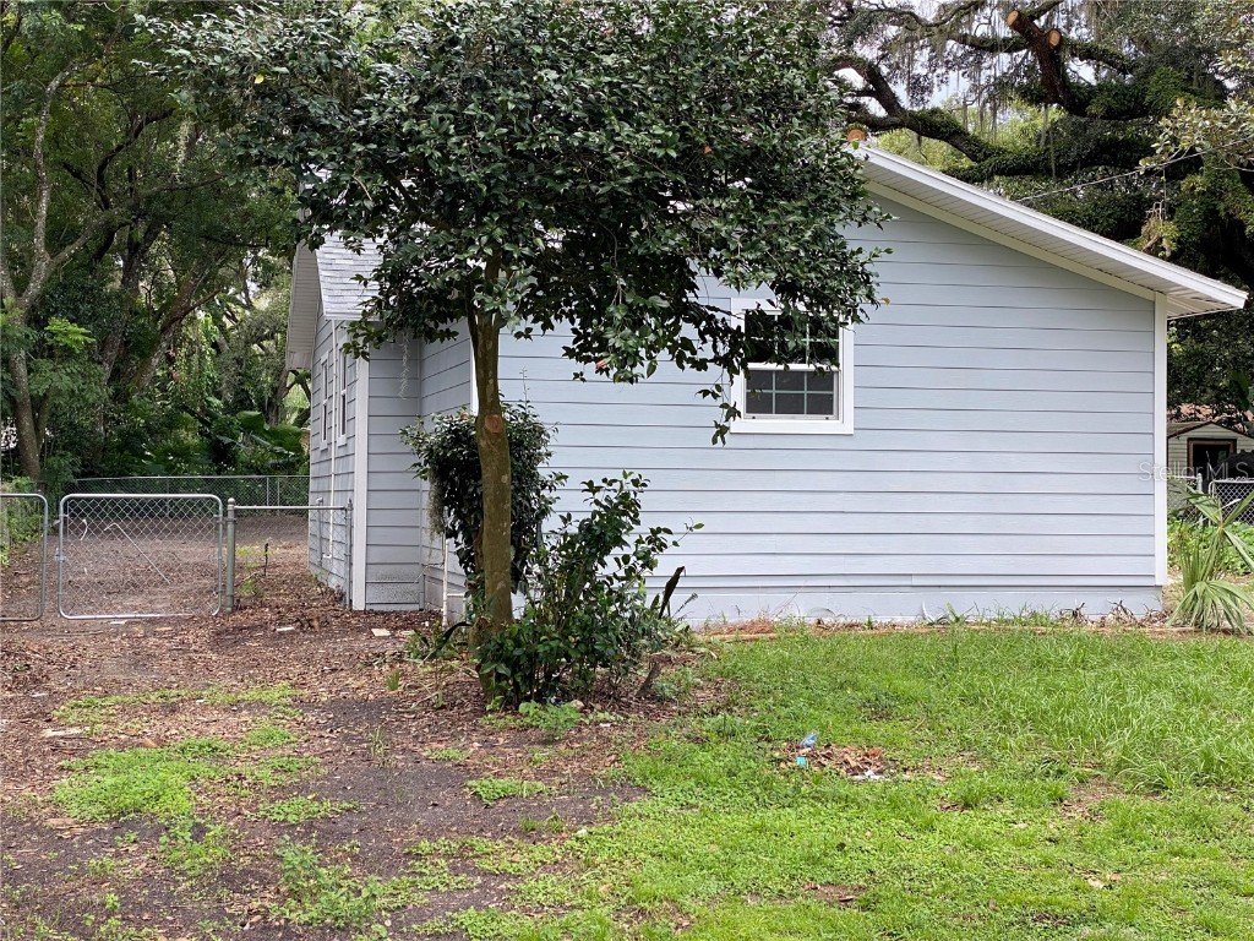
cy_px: 470
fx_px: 1884
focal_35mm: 52
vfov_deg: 28.0
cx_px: 627
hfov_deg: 36.8
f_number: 2
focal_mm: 6
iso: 20
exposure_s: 1/254
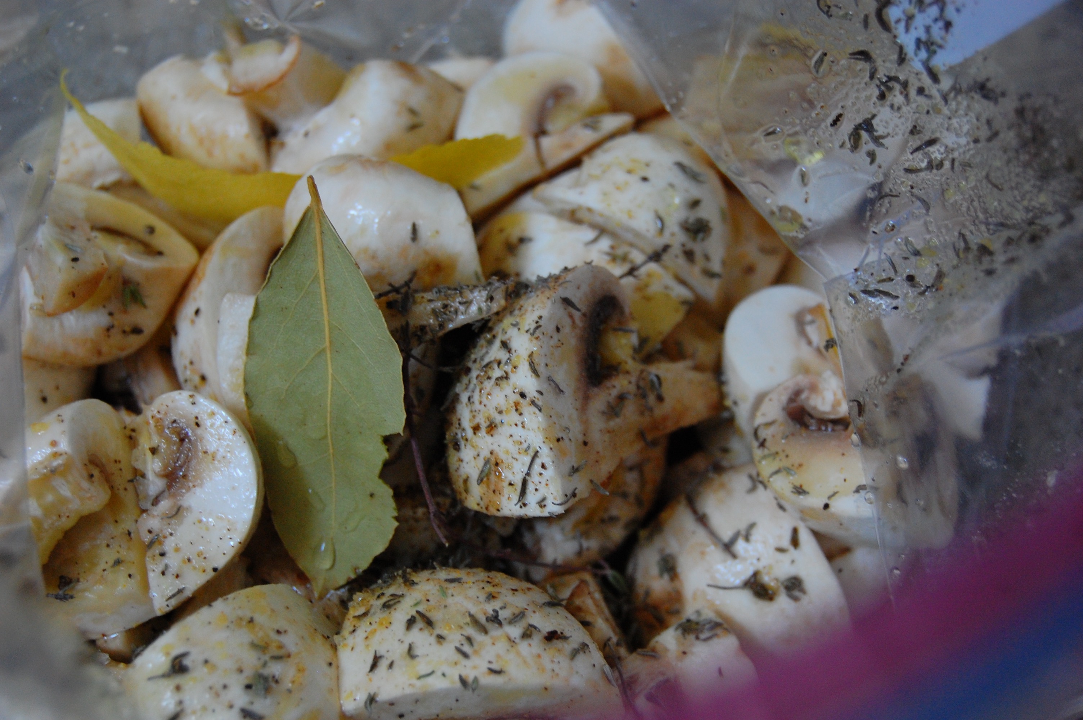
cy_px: 360
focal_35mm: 69
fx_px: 2074
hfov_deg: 29.3
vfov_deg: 19.7
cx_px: 542
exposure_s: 1/30
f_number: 5.3
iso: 1000
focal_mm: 46
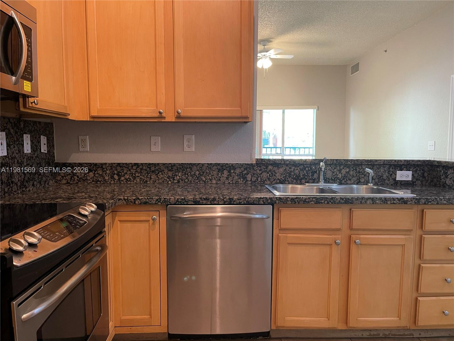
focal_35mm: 26
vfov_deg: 53.1
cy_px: 170
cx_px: 227
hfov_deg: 67.3
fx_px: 341
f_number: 1.6
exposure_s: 1/60
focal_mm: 5.1
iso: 320
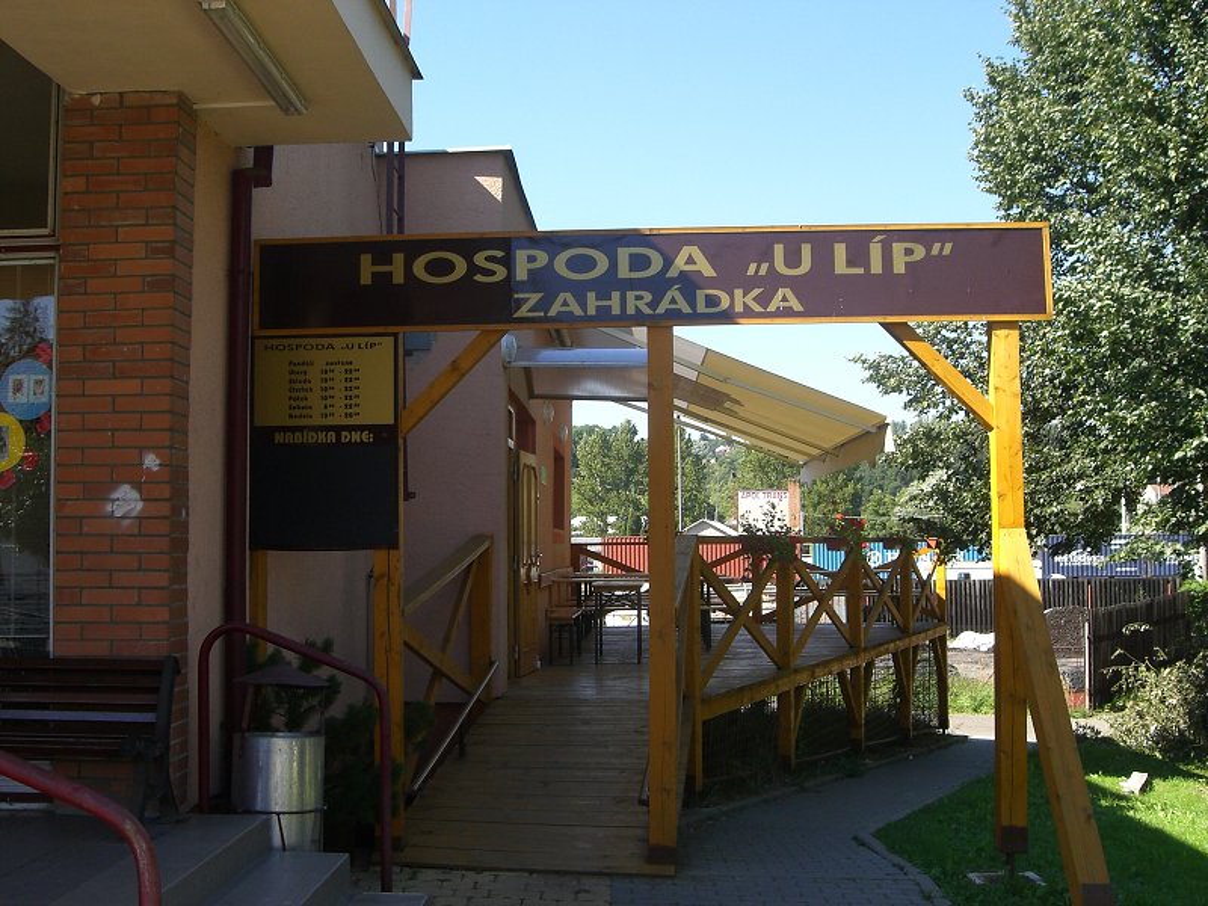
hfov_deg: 49.0
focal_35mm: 38
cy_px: 453
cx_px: 604
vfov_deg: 37.7
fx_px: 1326
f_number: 4.4
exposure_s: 1/200
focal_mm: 6.3
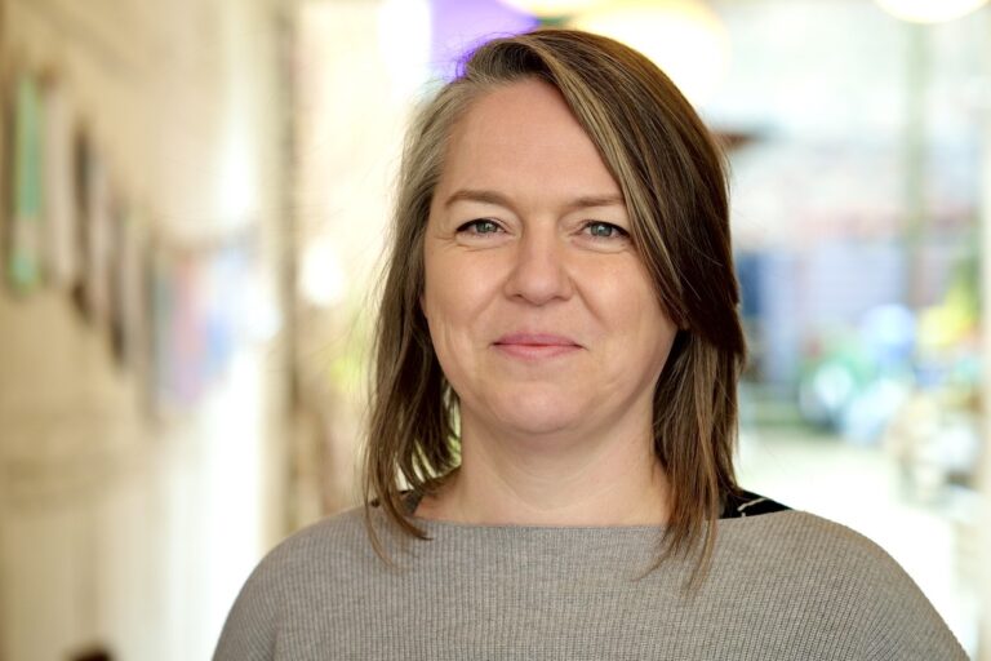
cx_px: 496
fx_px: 1927
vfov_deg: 19.5
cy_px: 330
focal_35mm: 70
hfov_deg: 28.8
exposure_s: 1/200
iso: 800
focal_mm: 70
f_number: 2.8
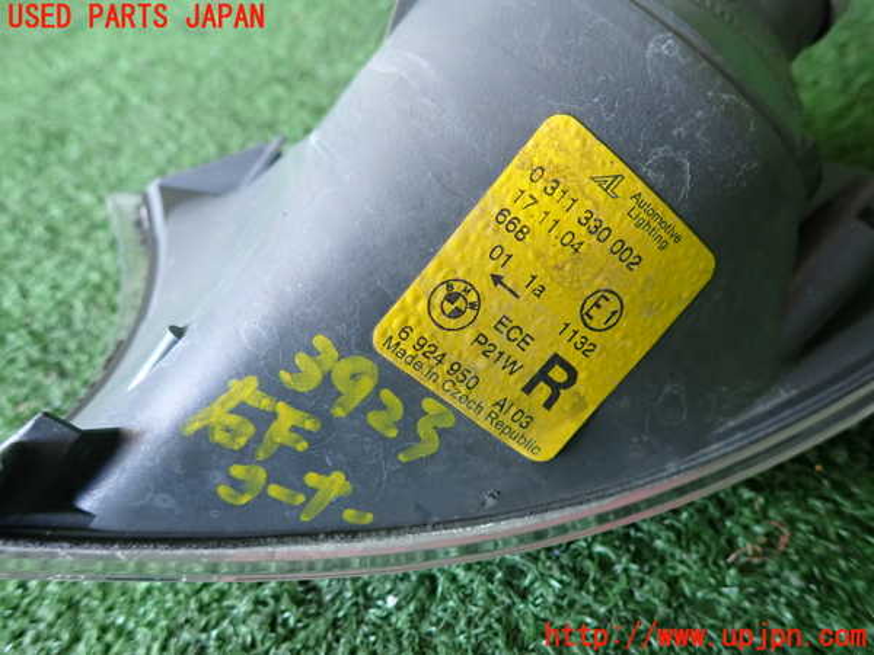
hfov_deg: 69.4
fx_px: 631
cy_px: 328
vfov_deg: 54.9
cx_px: 437
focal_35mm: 25
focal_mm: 4.5
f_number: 2
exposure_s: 1/30
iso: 250
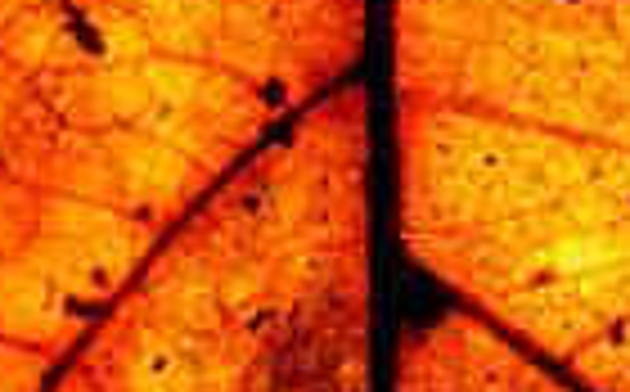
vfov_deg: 5.5
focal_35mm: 237
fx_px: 4063
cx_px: 400
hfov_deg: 8.9
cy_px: 176
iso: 100
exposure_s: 1/265
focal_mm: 16.2
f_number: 7.9
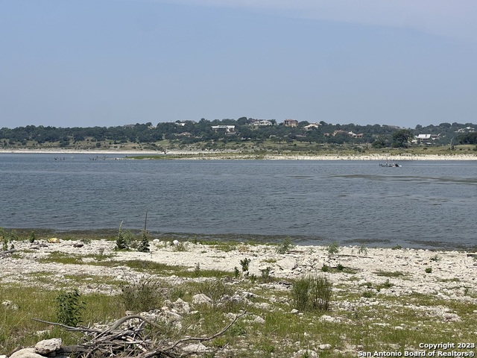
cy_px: 179
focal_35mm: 64
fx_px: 882
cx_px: 238
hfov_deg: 30.3
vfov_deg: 22.9
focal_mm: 7.5
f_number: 2.2
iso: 20
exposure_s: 1/1876
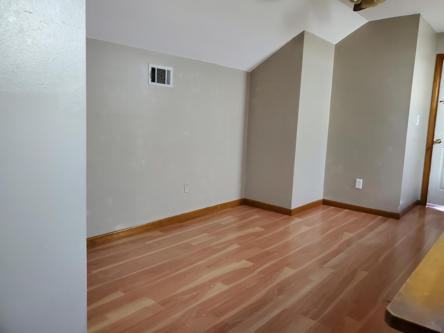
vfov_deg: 53.1
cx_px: 222
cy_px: 166
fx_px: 333
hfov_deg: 67.3
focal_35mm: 26
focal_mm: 4.3
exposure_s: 1/59
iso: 250
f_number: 1.5
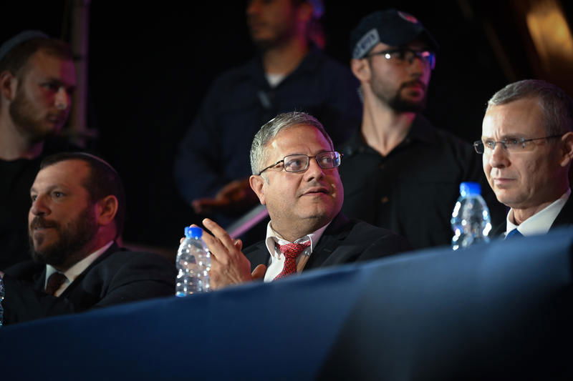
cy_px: 190
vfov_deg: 7.2
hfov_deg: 10.8
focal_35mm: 190
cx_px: 286
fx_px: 3023
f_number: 2.8
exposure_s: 1/200
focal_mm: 190
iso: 1600
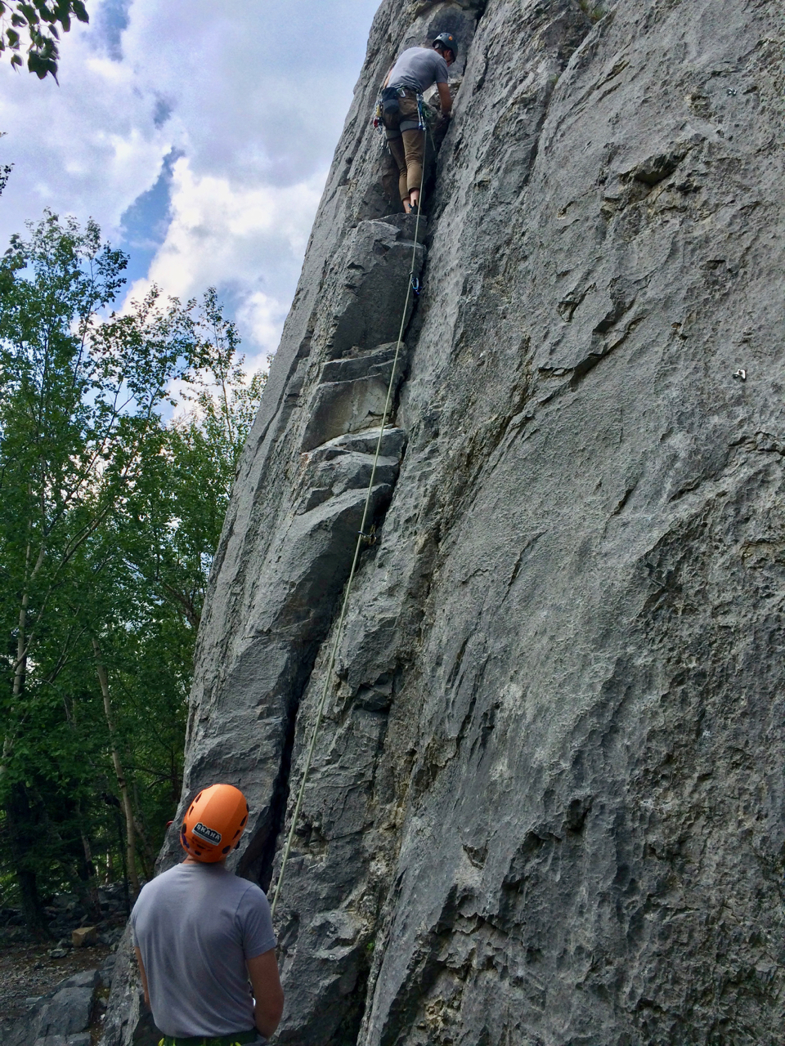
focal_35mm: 29
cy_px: 523
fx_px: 877
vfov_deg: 61.7
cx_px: 392
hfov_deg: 48.2
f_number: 2.2
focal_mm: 4.15
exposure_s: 1/1244
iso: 32
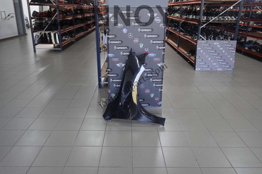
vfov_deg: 43.6
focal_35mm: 30
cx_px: 131
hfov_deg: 61.9
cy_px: 87
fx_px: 218
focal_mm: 20
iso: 2000
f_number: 4
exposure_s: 1/160
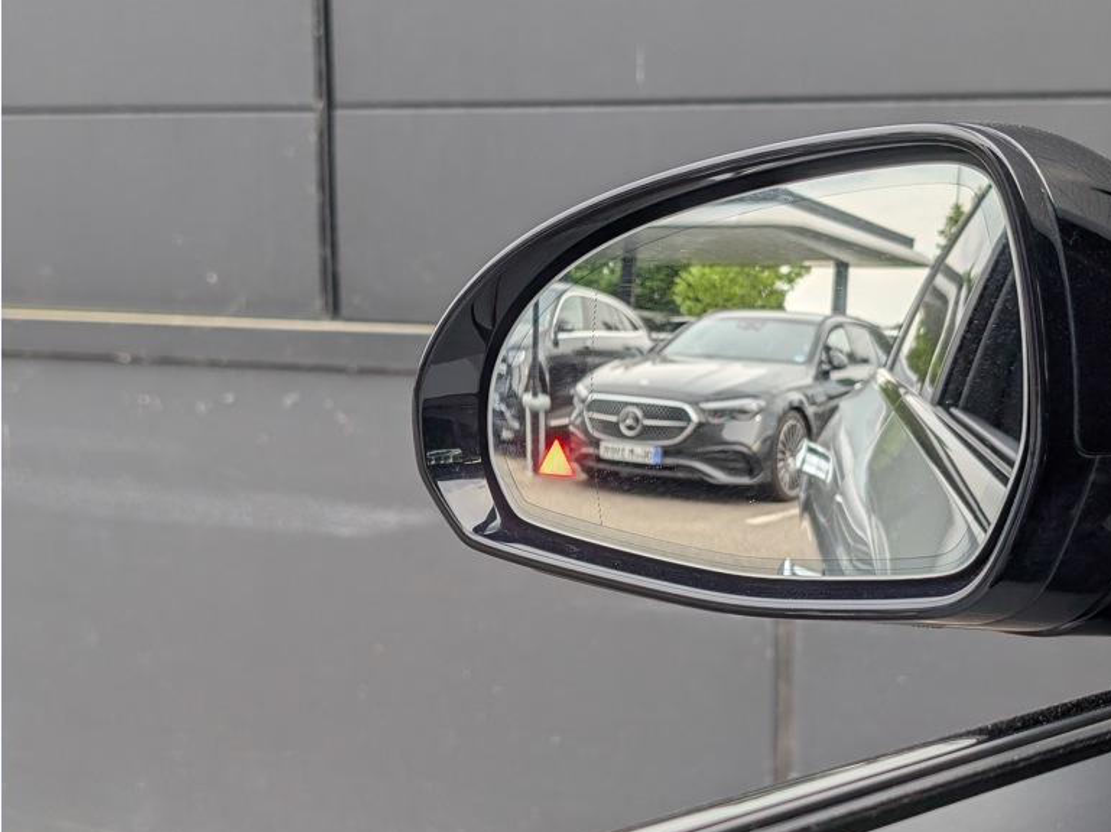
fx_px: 1636
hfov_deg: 37.5
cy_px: 407
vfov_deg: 28.5
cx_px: 576
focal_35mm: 51
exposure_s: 1/236
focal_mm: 6.9
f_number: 1.68
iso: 21
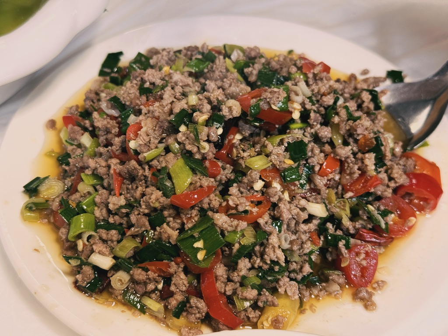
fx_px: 621
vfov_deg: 30.3
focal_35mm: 48
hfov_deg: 39.7
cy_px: 168
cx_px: 224
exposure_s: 1/33
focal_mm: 6.76
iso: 200
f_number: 1.78
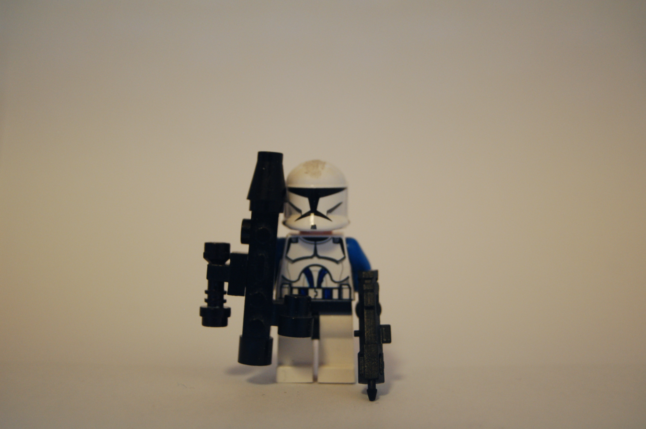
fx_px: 861
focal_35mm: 48
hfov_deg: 41.1
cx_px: 323
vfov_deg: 28.0
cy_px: 214
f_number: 4.8
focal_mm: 32
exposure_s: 1/10
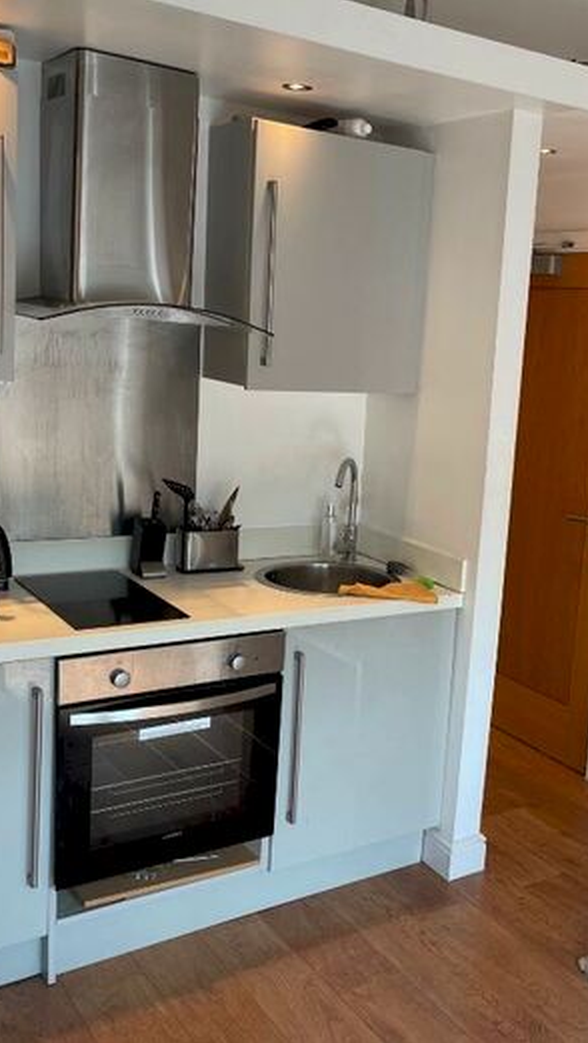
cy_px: 522
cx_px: 430
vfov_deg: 52.8
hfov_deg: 30.8
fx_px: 1052
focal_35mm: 38
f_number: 1.6
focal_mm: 4.2
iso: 40
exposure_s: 1/100
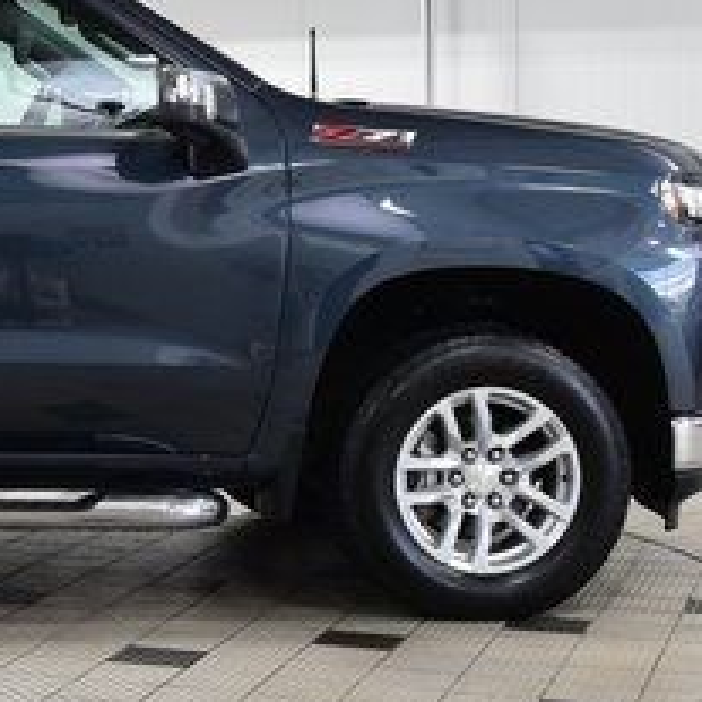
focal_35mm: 106
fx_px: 2439
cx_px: -295
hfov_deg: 15.3
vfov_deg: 16.4
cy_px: 256
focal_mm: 27
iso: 500
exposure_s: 1/15
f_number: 6.3
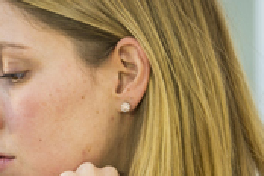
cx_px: -44
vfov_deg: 1.6
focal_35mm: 834
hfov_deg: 2.5
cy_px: 222
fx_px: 6116
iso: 320
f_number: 2
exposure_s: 1/250
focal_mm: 200
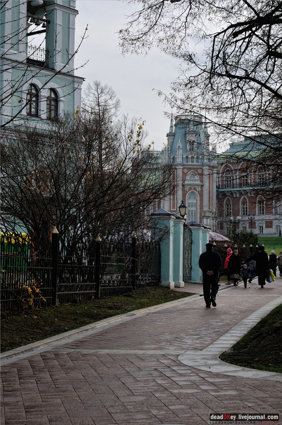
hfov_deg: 18.1
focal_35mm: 75
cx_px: 141
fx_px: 884
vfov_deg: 27.0
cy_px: 212
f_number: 6.3
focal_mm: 50
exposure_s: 1/250
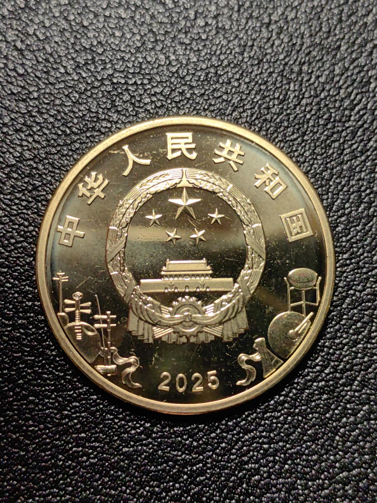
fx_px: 770
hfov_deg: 27.5
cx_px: 188
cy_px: 252
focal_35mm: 53
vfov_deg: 36.2
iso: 50
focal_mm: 5.75
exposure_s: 1/178
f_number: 2
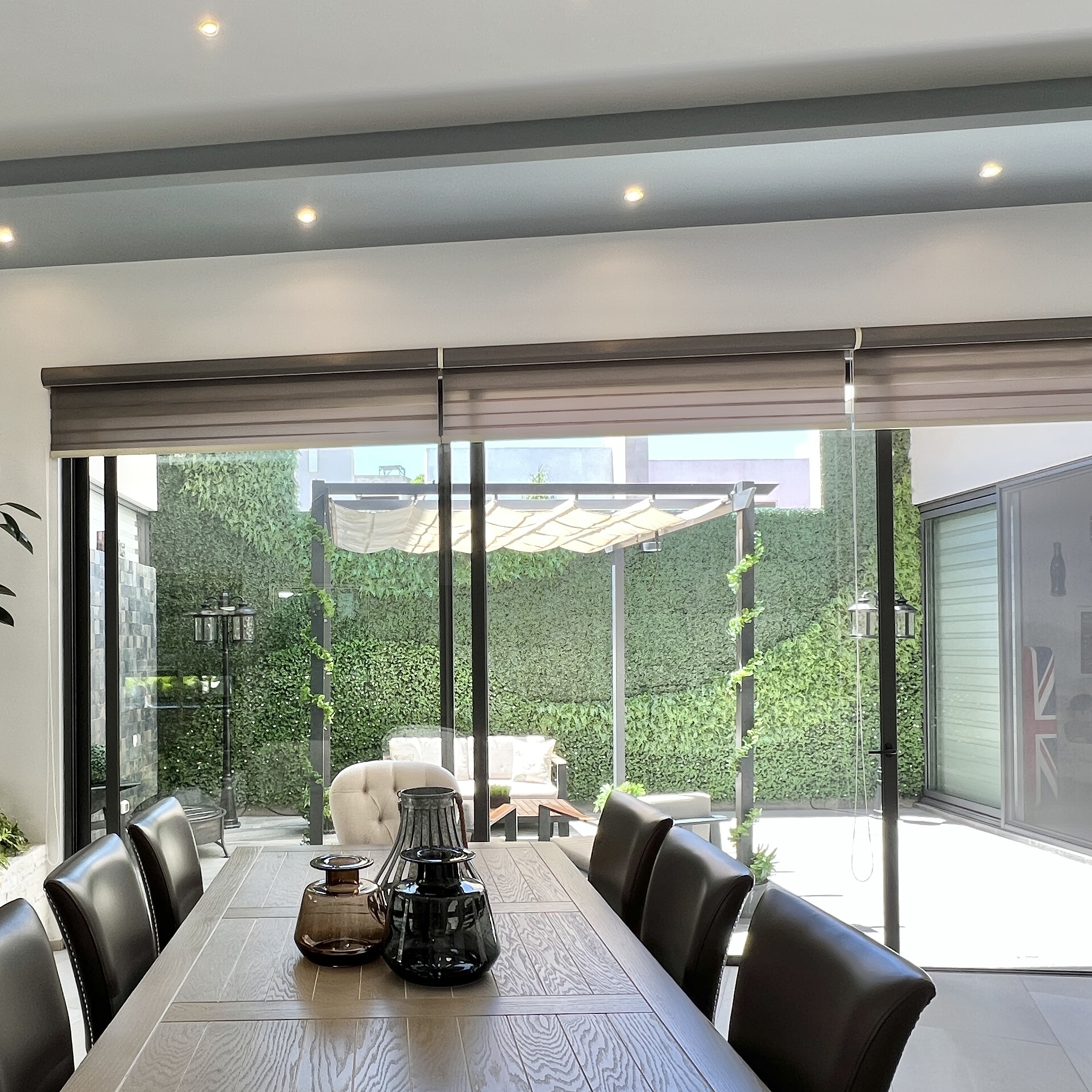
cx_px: 386
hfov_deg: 63.8
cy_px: 643
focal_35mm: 24
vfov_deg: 64.6
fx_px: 857
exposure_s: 1/120
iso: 50
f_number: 1.8
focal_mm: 1.57
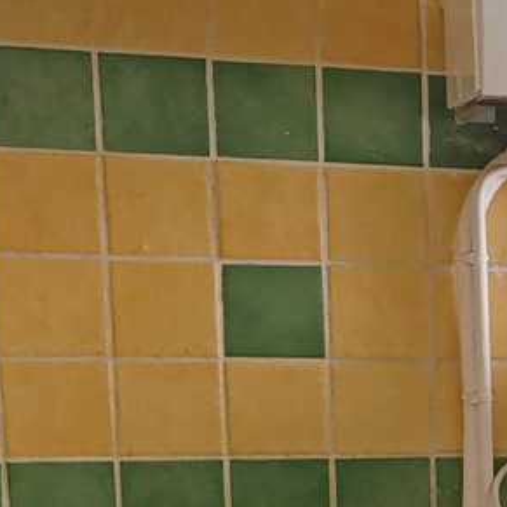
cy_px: 571
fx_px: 1856
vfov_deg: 15.1
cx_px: 1042
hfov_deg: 13.2
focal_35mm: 112
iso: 2000
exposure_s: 1/25
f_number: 1.6
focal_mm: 6.14
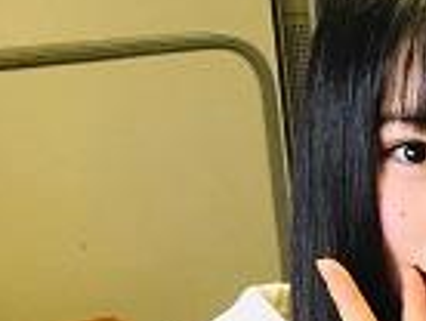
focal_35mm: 83
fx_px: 1023
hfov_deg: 20.5
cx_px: 620
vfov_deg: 17.3
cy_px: 350
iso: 32
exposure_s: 1/33
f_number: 1.8
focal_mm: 4
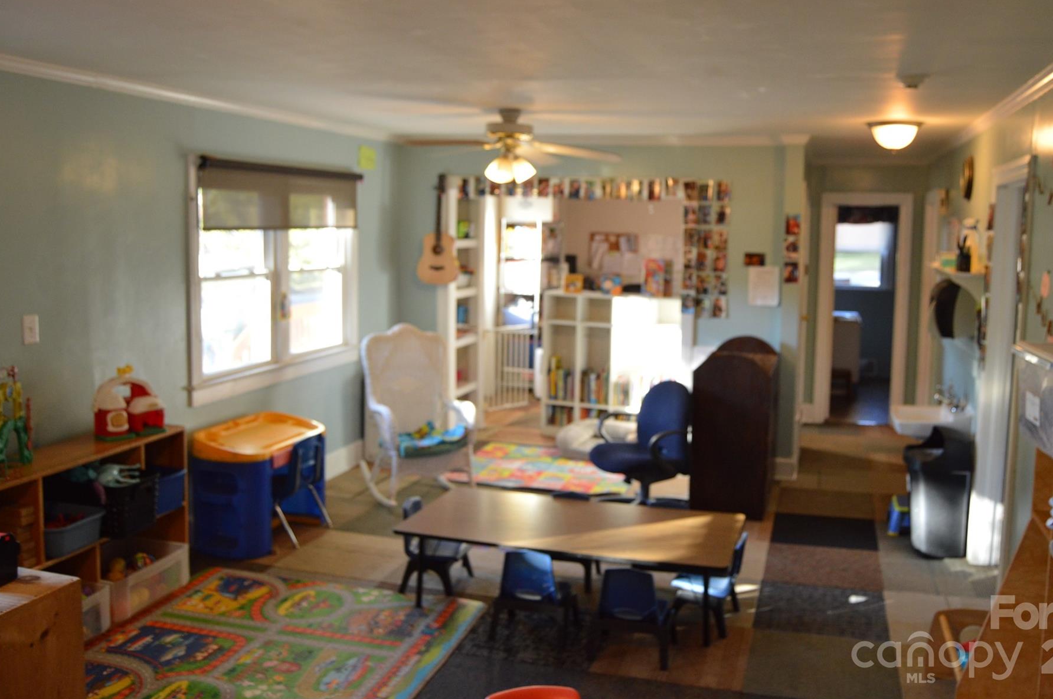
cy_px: 305
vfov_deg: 42.1
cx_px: 581
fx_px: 906
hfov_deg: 60.2
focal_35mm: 31
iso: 720
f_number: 3.5
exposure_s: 1/60
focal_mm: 18
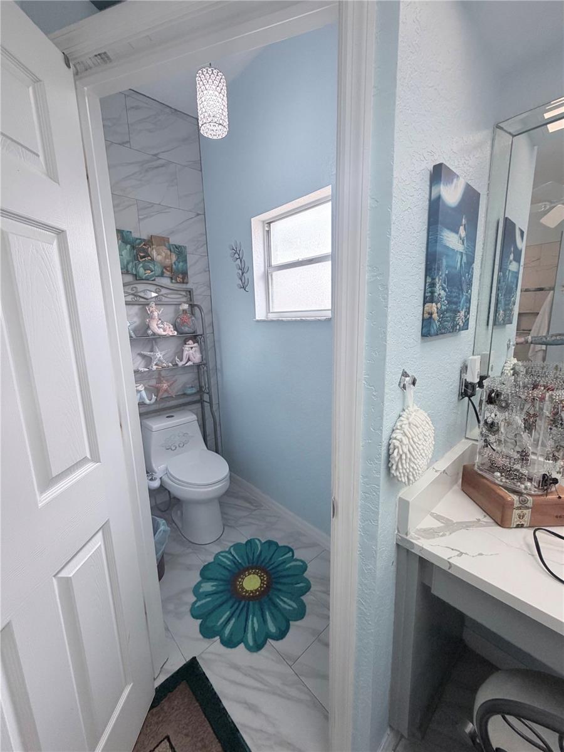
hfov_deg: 85.7
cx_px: 282
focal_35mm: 14
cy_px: 376
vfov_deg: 102.1
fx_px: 304
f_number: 2.2
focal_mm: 2.22
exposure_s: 1/120
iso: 250
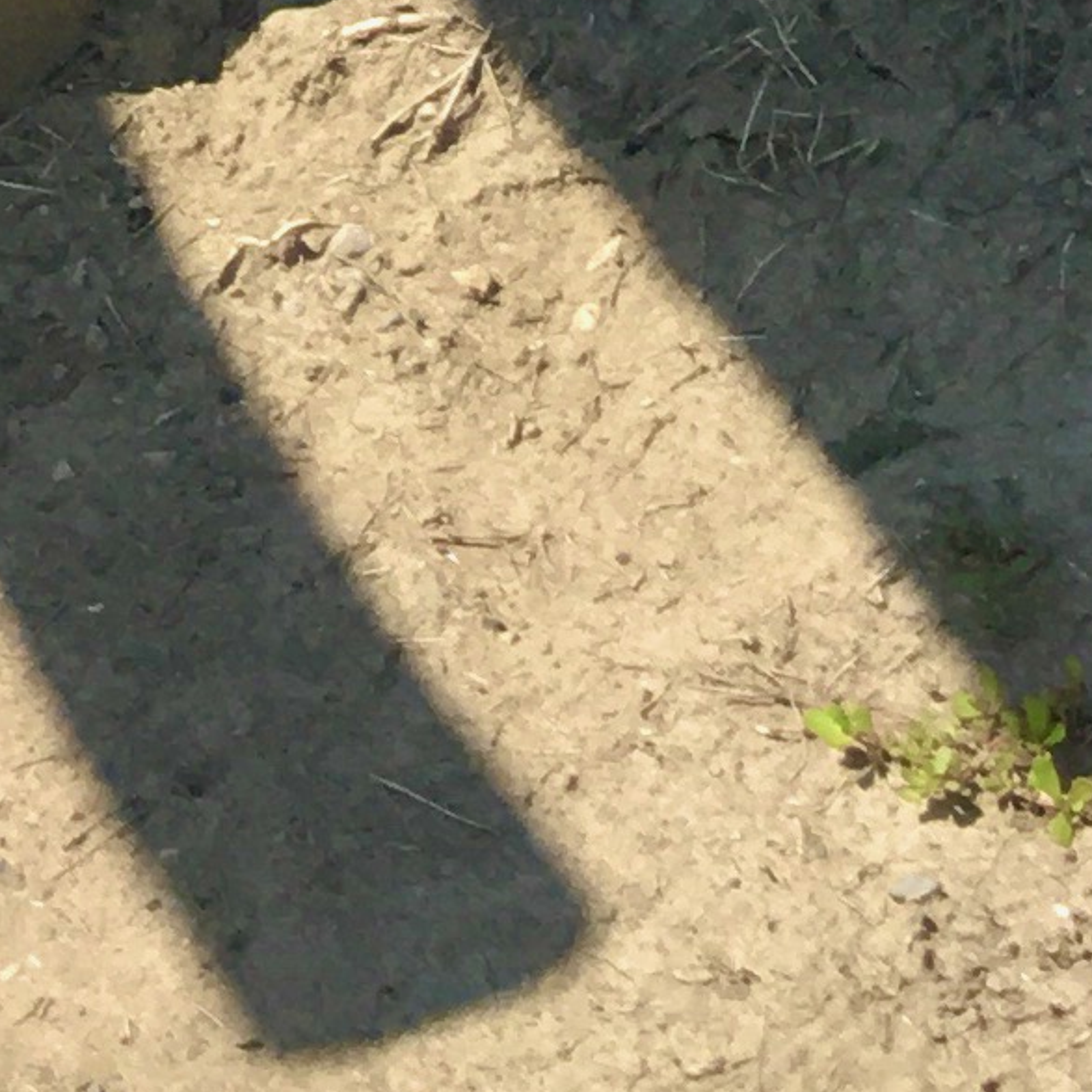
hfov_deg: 9.0
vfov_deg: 8.4
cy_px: -2173
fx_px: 6282
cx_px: -1458
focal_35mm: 176
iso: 25
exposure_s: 1/894
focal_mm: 4.15
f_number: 2.2
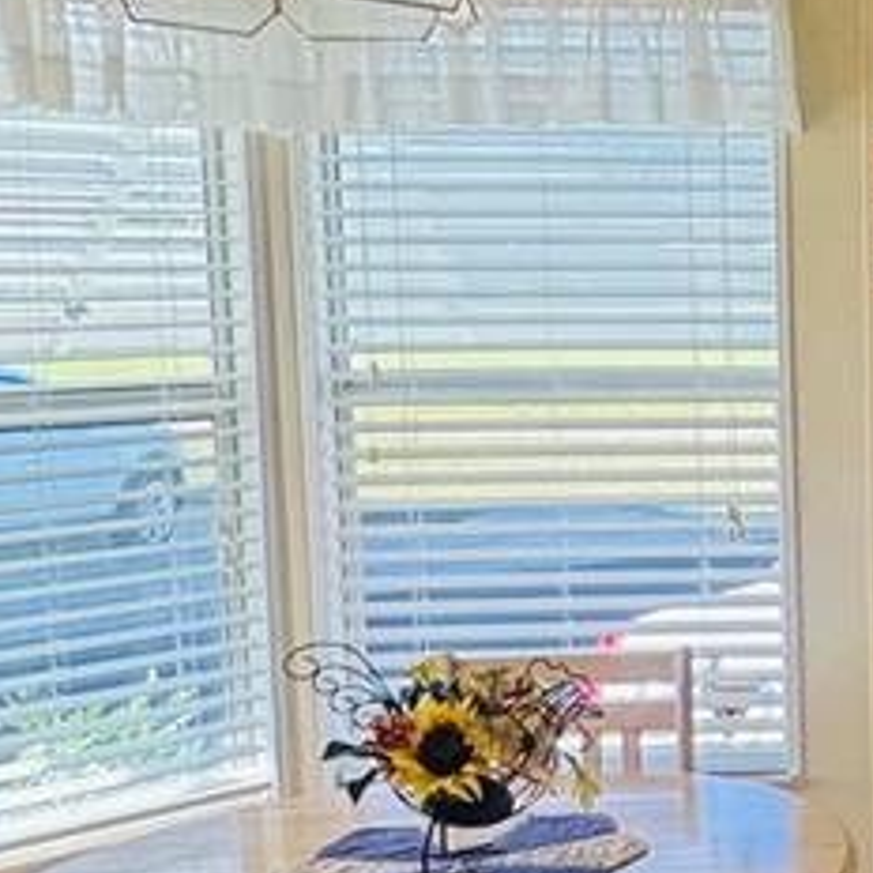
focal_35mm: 64
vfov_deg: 26.9
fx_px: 1826
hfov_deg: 22.8
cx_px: 1238
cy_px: 452
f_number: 2.2
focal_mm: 2.22
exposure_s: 1/180
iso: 100
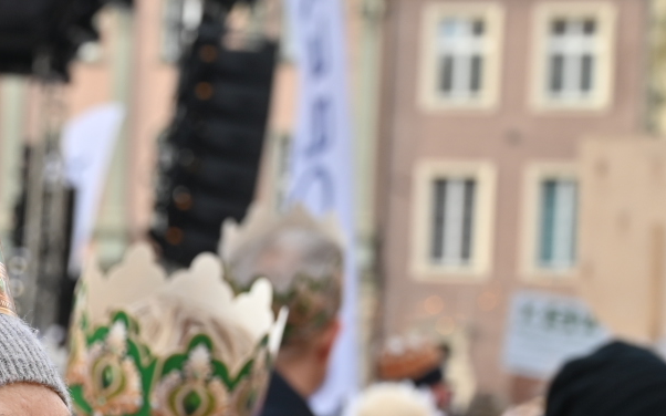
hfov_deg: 15.8
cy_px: 462
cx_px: -45
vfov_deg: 10.0
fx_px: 2341
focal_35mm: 129
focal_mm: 47
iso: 125
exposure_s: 1/160
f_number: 5.6
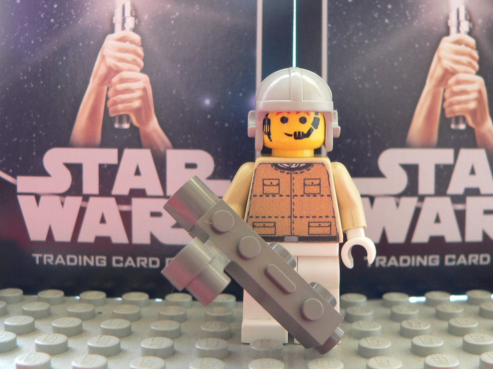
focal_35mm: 44
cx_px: 293
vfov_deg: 32.8
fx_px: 627
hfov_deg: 42.8
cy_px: 147
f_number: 2.8
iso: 80
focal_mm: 6
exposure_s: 1/4
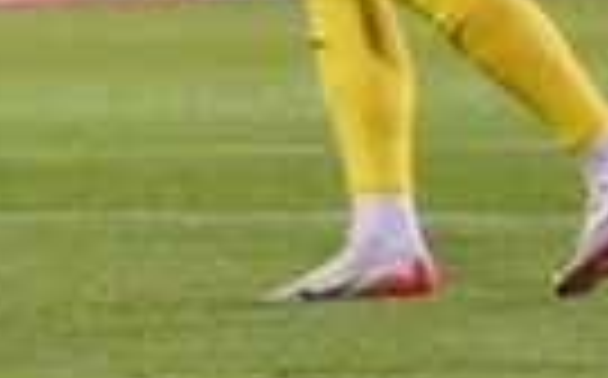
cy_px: -727
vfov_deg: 1.7
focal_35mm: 775
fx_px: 12826
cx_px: -631
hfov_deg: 2.7
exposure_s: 1/800
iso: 4000
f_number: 5.6
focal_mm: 135
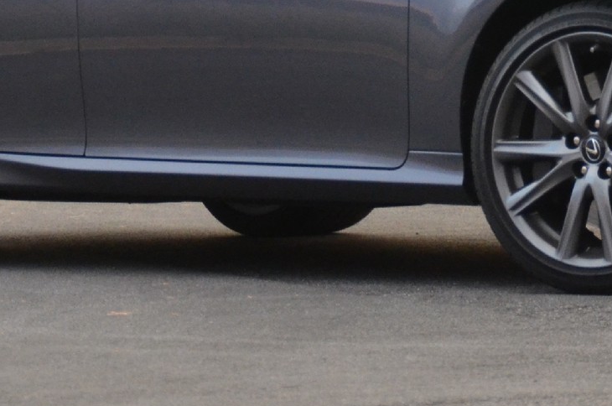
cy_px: -112
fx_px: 6975
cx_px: 430
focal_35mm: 411
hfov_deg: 5.0
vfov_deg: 3.3
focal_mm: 80
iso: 1600
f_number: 5
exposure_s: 1/500
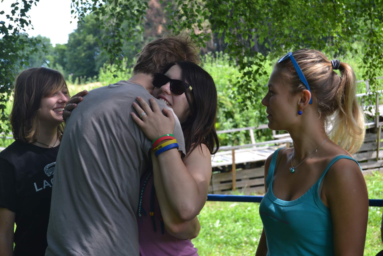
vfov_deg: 18.9
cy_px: 128
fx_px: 766
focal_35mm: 72
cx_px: 192
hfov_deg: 28.1
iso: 220
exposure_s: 1/125
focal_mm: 48
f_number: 5.6
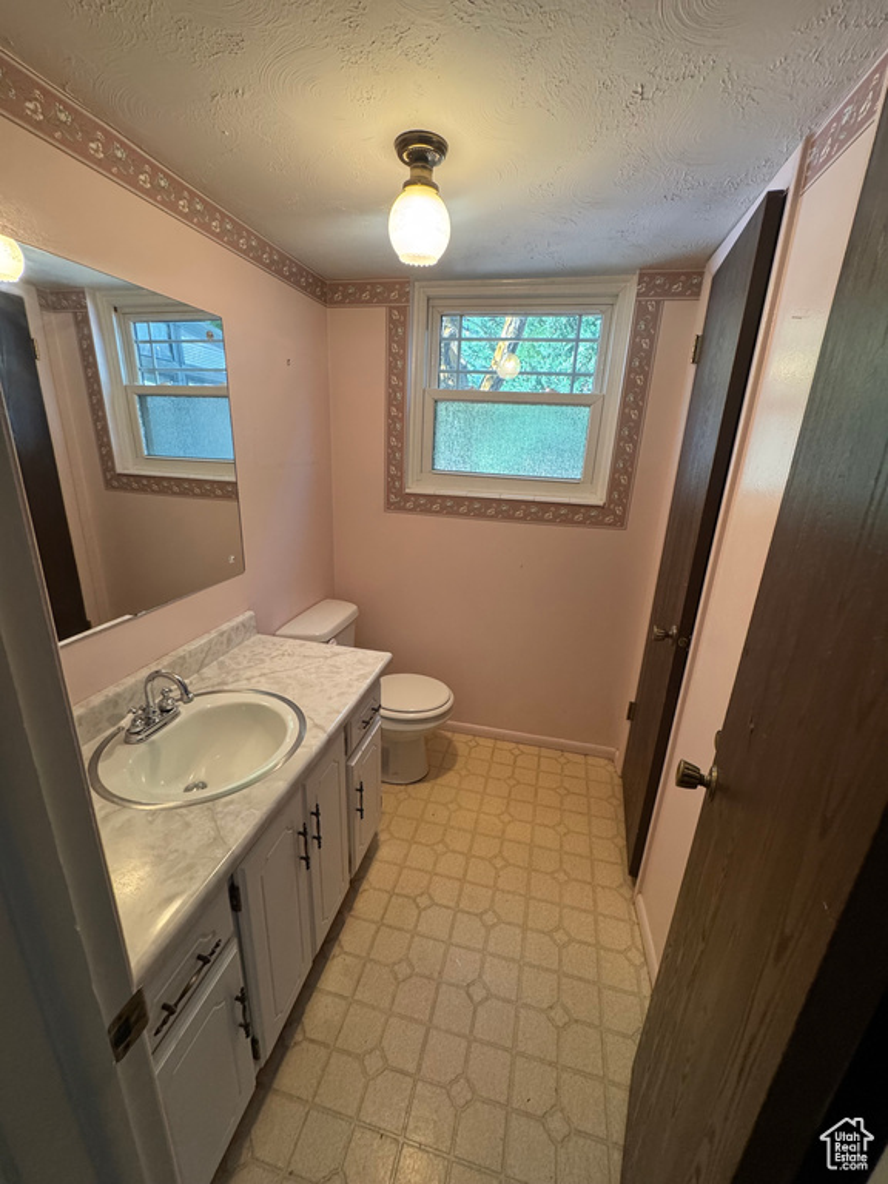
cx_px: 444
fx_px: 479
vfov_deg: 102.1
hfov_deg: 85.7
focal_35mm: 14
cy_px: 592
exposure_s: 1/120
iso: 320
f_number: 2.2
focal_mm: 2.22
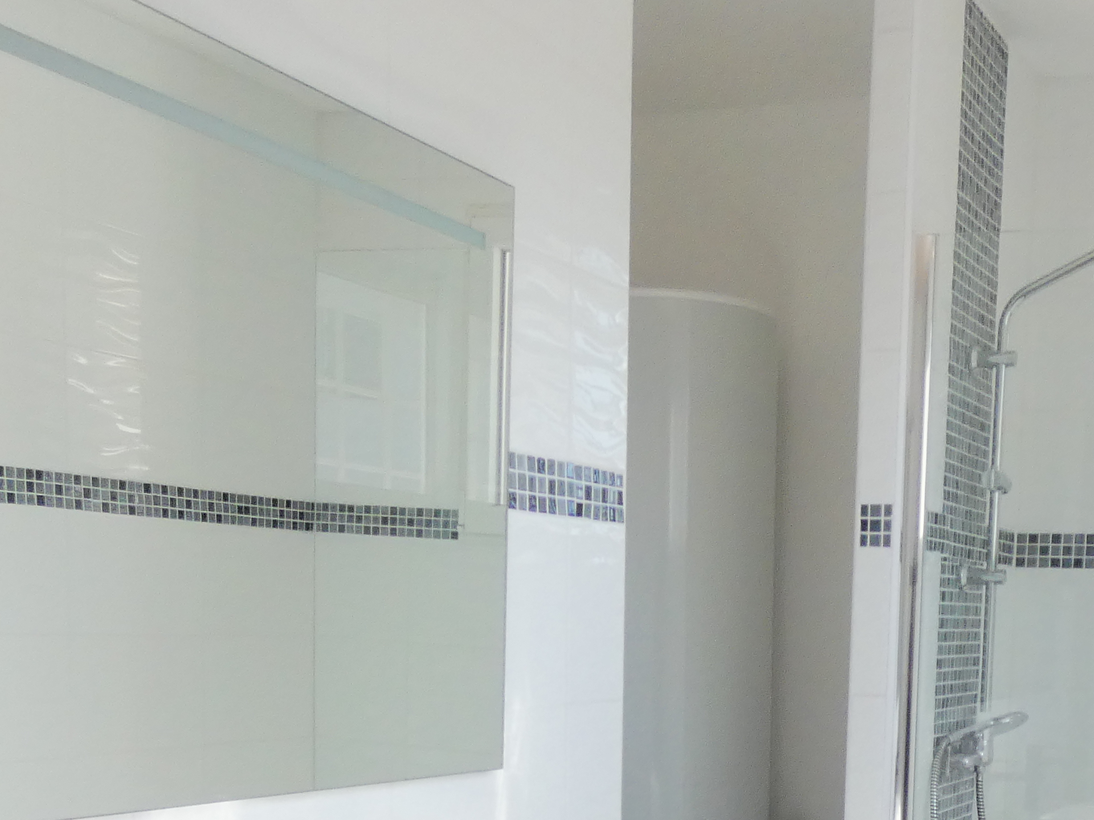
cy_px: 888
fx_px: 1612
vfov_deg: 26.4
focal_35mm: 51
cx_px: 848
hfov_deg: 36.4
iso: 80
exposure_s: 1/640
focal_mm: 3.6
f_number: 2.8
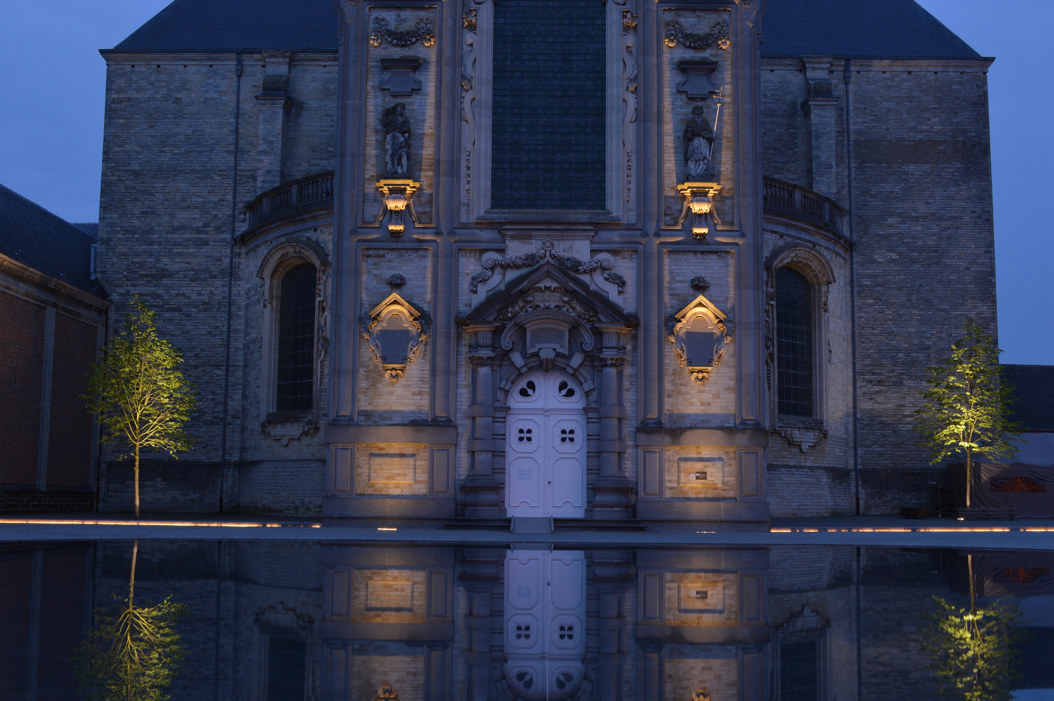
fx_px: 1141
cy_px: 350
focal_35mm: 39
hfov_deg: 49.6
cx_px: 527
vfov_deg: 34.1
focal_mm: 26
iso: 100
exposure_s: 10
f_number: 11
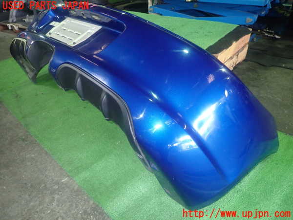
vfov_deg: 54.9
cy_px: 110
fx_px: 212
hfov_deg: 69.4
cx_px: 146
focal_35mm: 25
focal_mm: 4.5
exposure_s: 1/30
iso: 500
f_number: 2
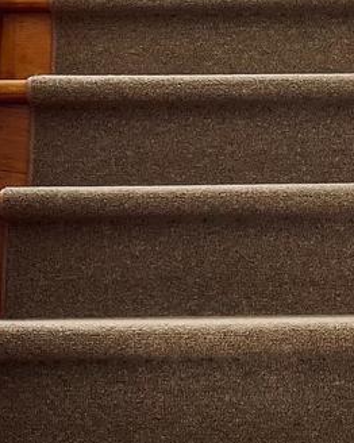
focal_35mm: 119
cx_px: 278
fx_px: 1560
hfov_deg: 12.9
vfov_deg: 15.8
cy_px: -34
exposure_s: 1/120
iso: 64
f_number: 1.6
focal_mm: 4.2
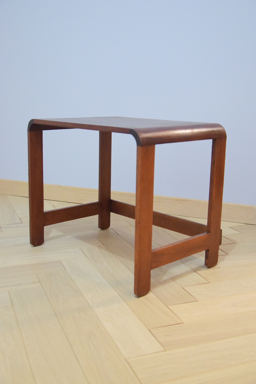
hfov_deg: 31.9
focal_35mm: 42
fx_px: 448
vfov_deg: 46.4
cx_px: 128
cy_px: 192
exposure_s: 1/40
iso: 6400
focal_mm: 28
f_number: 4
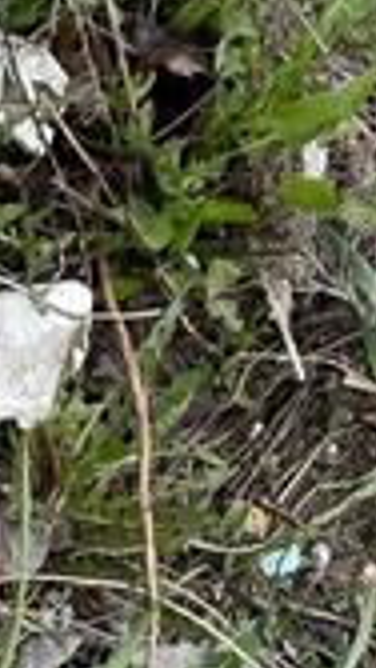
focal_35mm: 119
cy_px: 1316
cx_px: -490
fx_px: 2108
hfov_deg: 9.2
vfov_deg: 14.9
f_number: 1.6
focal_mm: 4.2
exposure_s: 1/192
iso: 32
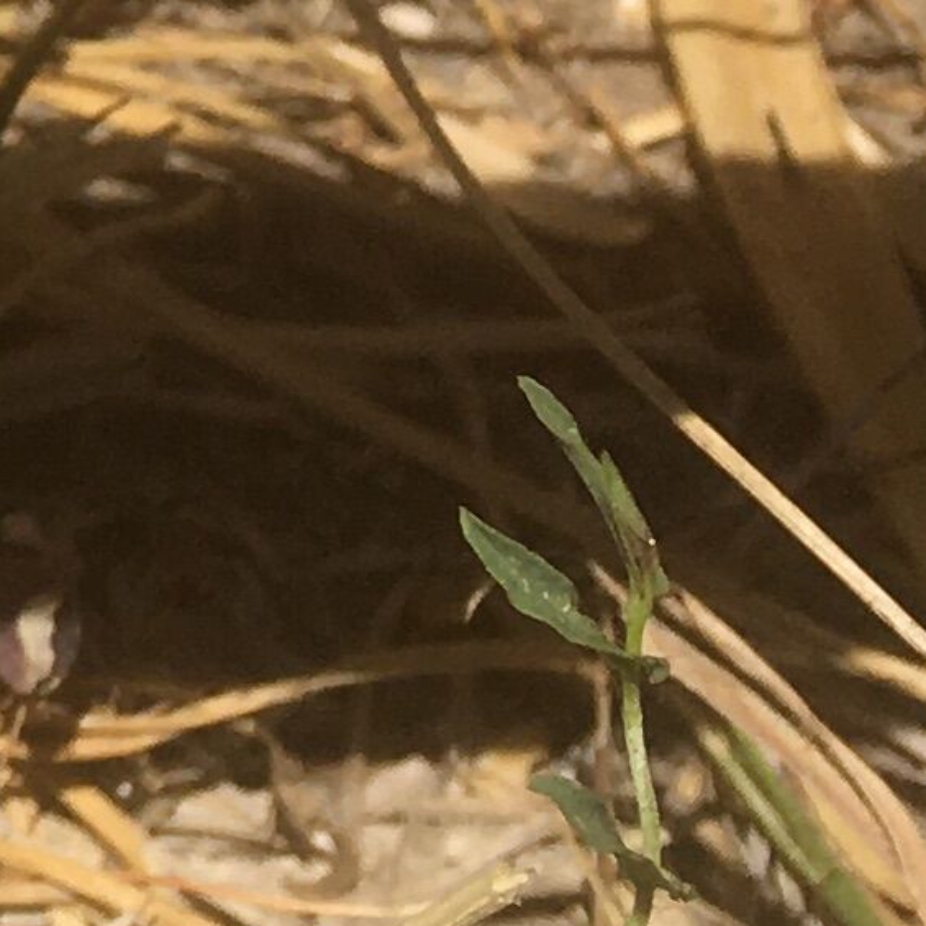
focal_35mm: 183
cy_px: -800
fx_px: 5538
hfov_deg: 8.7
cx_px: -1260
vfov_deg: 9.1
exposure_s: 1/1972
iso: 25
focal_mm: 4.15
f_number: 2.2
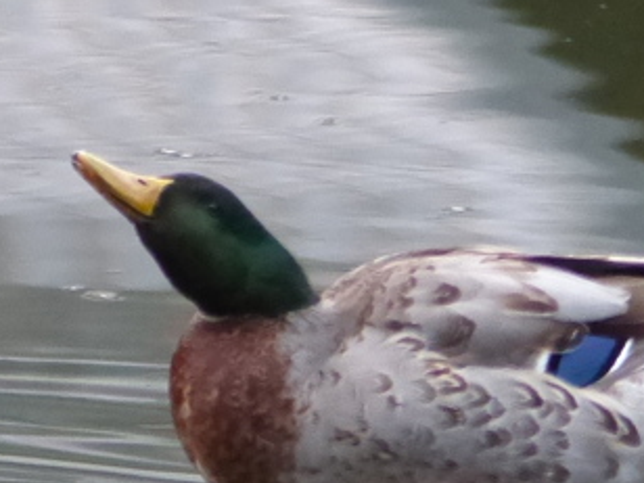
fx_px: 40185
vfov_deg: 0.7
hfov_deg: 0.9
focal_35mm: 2160
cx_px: -94
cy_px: 550
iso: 800
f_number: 2.8
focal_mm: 108
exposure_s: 1/60
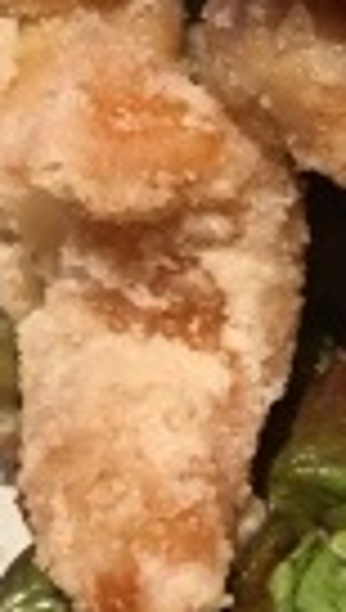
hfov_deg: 7.9
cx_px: 926
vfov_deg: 15.3
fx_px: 2256
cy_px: 112
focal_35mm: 139
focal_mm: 4.15
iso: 100
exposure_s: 1/30
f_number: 2.2
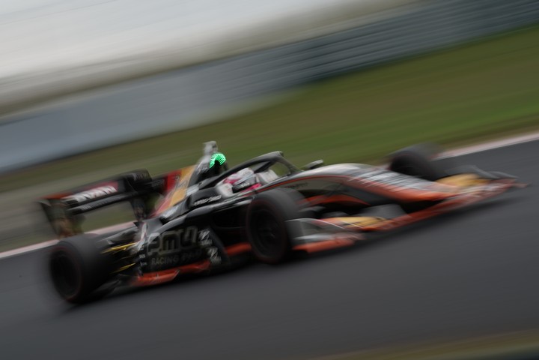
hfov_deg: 10.3
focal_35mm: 200
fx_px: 2994
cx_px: 270
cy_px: 180
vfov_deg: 6.9
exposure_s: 1/8
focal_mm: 200
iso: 50
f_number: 20
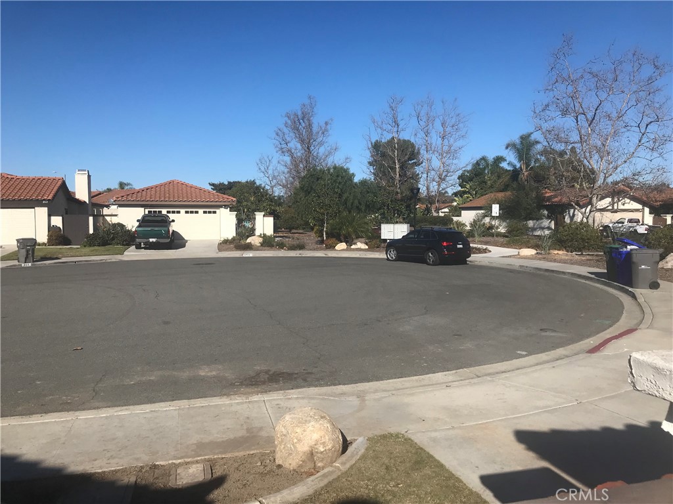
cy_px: 252
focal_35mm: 28
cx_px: 336
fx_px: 544
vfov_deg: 49.7
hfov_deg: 63.4
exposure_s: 1/3425
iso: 20
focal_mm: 3.99
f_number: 1.8
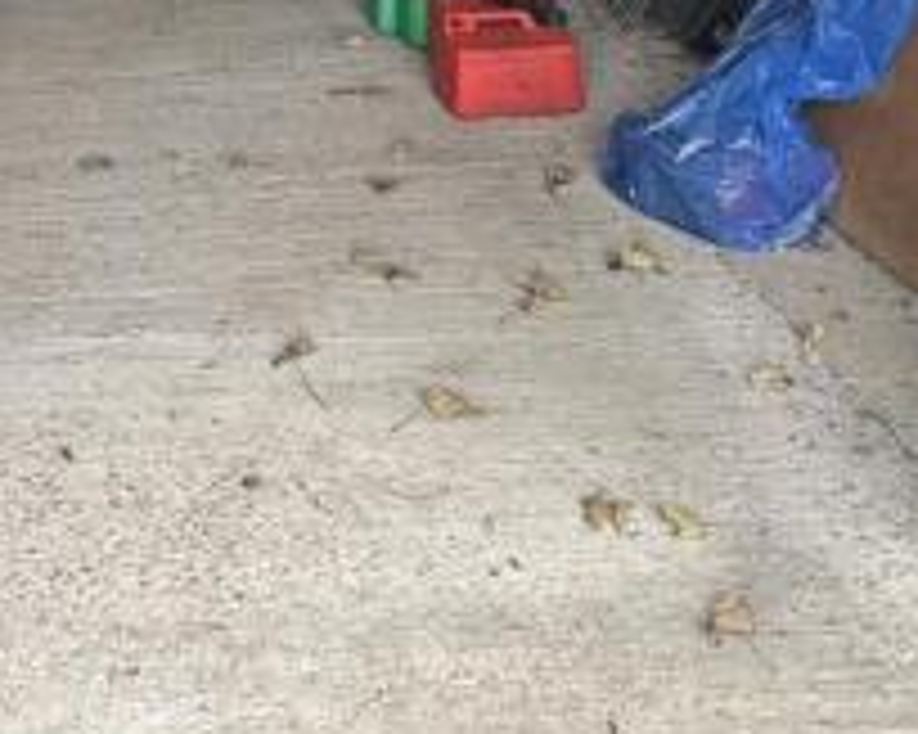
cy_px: -169
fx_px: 1819
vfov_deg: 21.1
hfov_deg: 26.4
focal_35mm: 67
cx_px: -61
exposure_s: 1/60
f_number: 1.78
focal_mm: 6.76
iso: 400
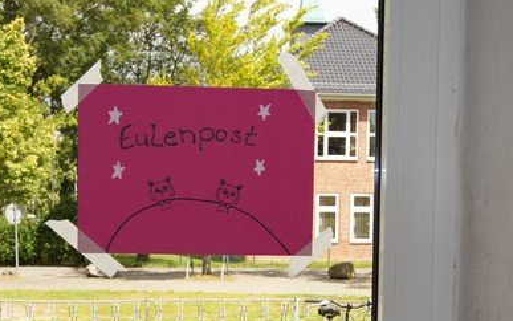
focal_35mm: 57
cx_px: 233
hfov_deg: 35.7
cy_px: 264
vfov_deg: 22.4
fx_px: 797
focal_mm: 24
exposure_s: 1/100
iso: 100
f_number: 8
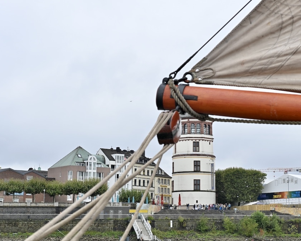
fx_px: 713
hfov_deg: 23.8
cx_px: 180
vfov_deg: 19.2
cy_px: 120
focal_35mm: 80
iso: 100
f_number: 6.3
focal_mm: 70
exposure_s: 1/100
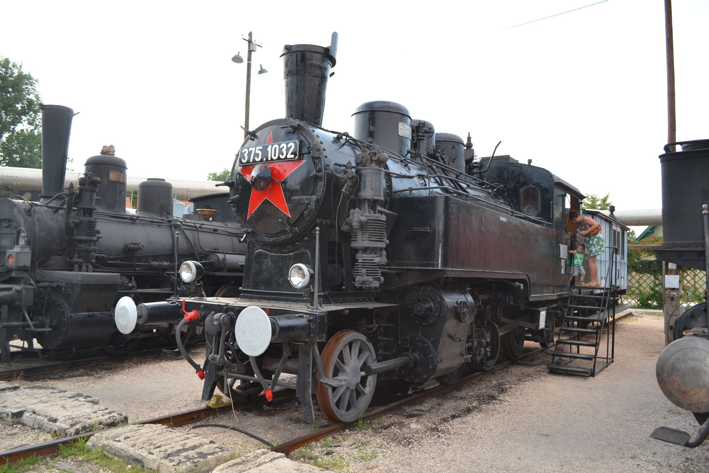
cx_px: 354
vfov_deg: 47.9
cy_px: 236
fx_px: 532
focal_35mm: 27
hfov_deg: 67.4
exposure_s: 1/160
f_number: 4
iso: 100
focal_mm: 18
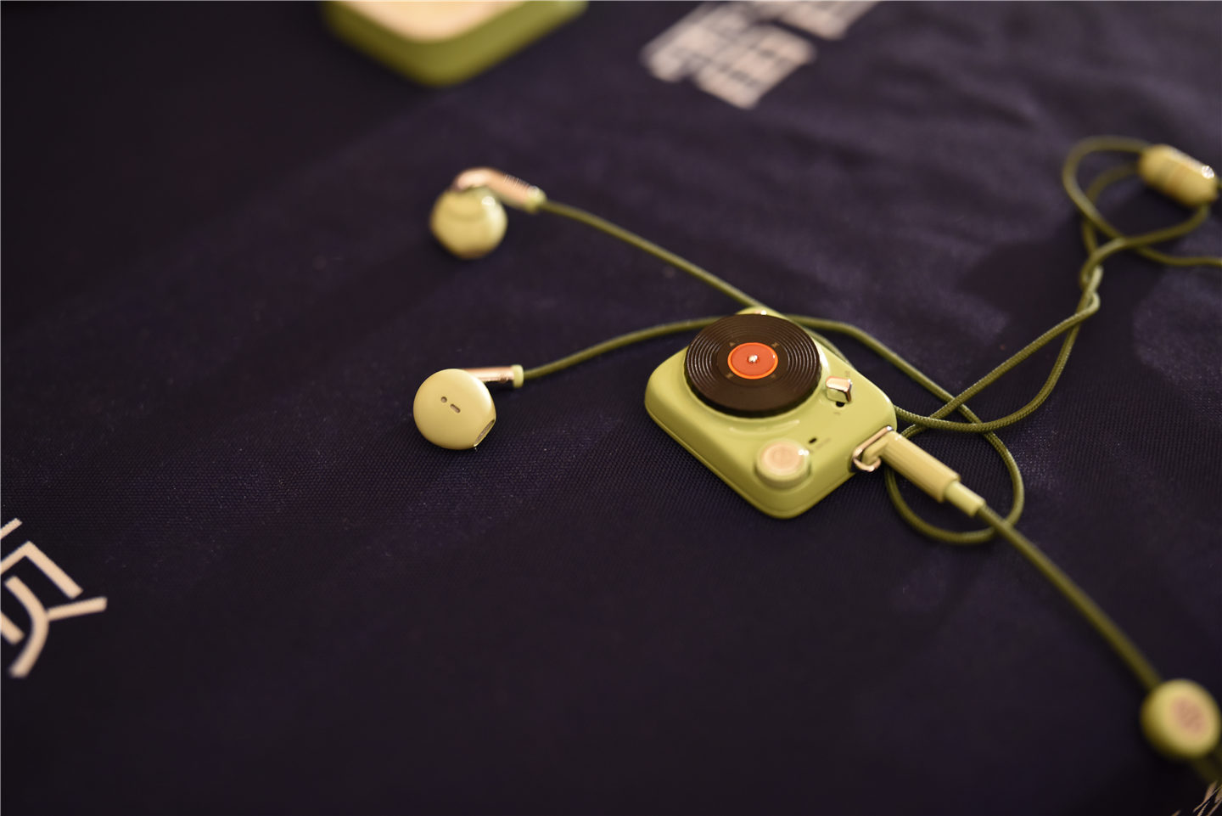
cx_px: 611
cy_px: 408
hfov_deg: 48.4
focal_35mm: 40
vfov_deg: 33.4
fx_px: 1358
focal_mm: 40
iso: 800
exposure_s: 1/40
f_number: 1.8
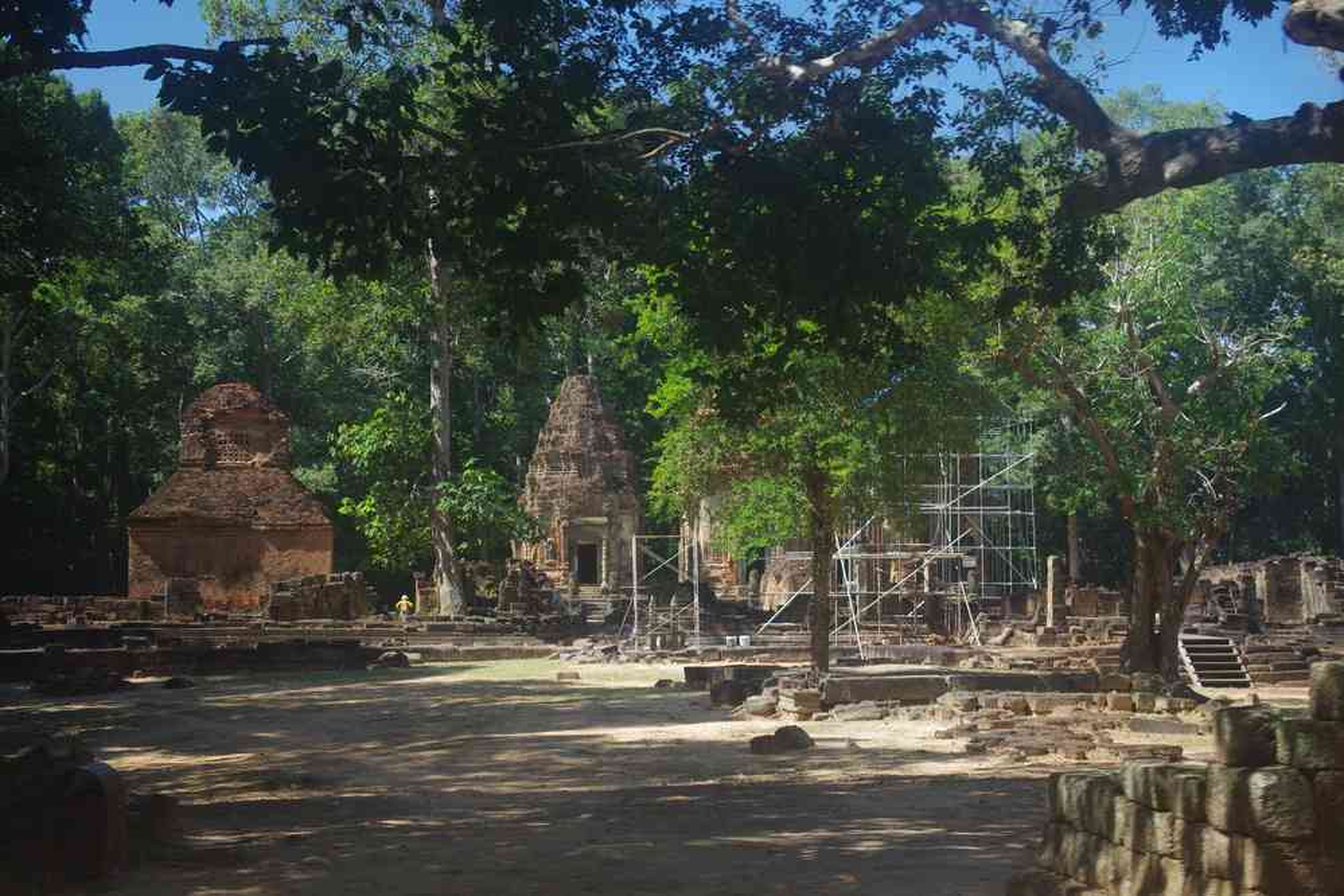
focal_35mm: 60
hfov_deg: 33.4
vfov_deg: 22.6
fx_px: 2240
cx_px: 672
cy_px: 448
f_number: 4.5
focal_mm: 40
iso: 400
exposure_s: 1/160
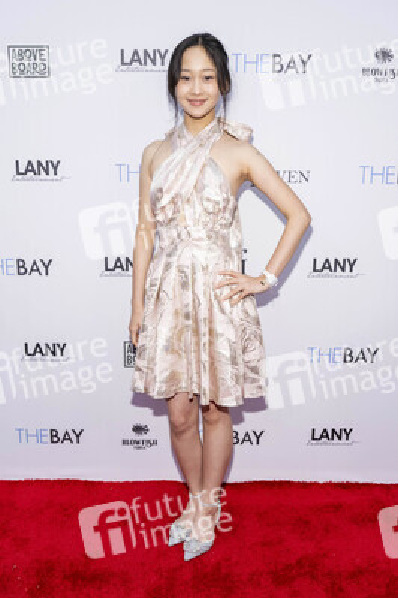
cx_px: 199
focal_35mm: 35
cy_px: 299
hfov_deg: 37.8
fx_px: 581
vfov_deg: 54.5
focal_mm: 35
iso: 800
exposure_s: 1/200
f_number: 5.6
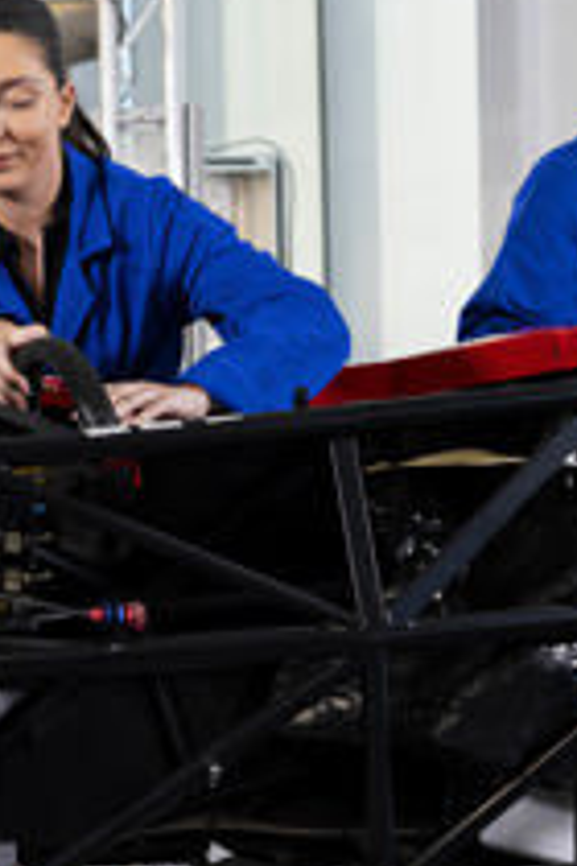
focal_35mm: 125
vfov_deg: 16.4
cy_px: 330
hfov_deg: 10.7
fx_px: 3005
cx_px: -159
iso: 1250
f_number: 5.6
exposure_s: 1/200
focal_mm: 50
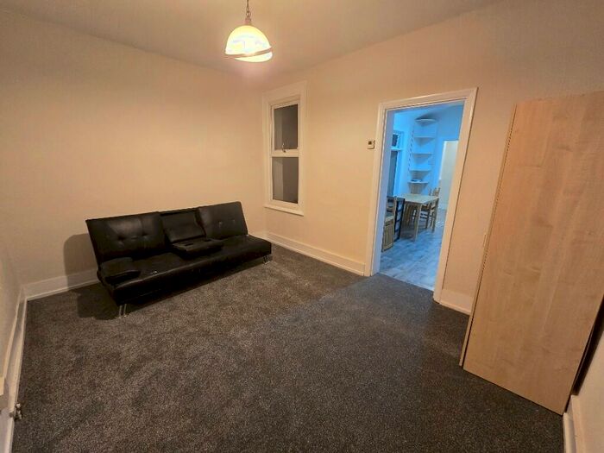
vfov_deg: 89.9
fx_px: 227
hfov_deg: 106.2
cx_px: 302
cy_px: 226
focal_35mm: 13
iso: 400
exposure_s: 1/50
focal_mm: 2.2
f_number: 2.2
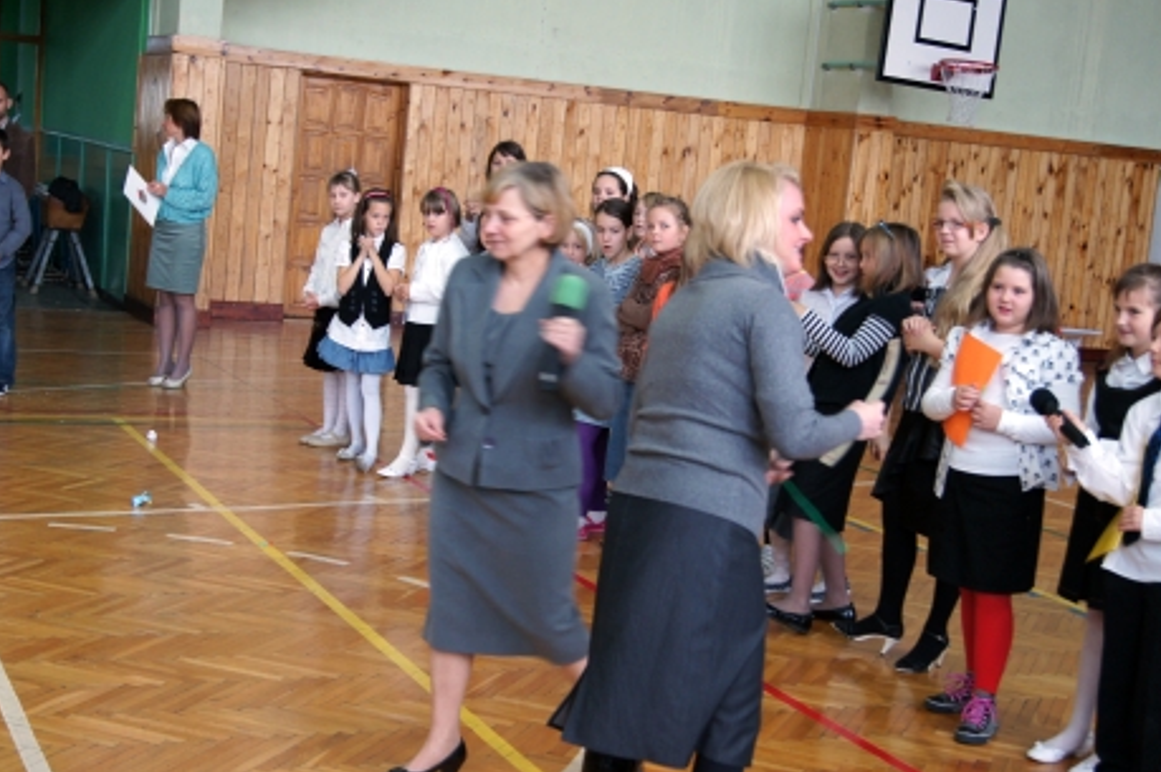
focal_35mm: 52
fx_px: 1675
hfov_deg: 38.2
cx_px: 549
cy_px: 437
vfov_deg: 25.9
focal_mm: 30
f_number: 4.5
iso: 400
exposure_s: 1/60
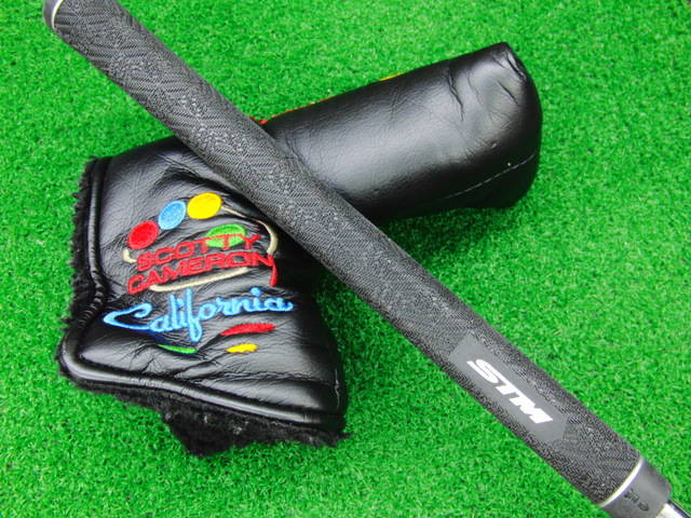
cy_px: 259
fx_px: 739
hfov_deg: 50.1
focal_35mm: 37
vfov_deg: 38.7
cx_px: 346
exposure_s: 1/15
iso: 400
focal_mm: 6.42
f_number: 3.6
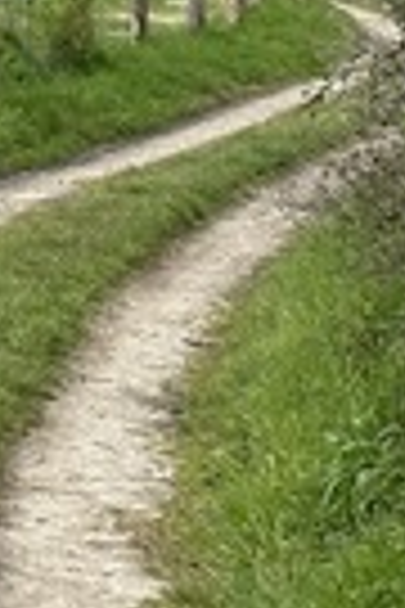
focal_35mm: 222
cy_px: -81
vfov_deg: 9.2
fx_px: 3746
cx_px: -562
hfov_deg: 5.9
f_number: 1.78
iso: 64
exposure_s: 1/1565
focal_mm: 6.86
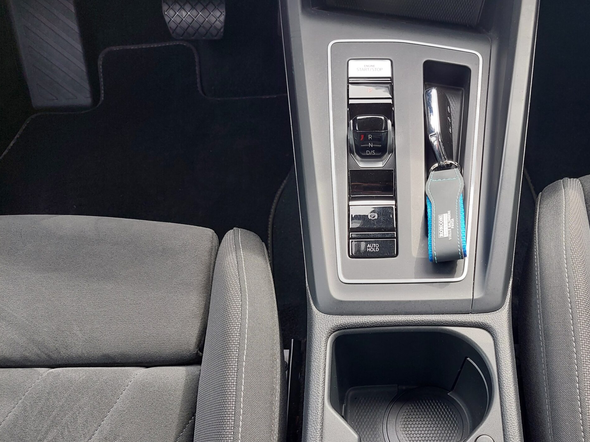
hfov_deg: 52.8
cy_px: 290
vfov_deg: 41.3
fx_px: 580
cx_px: 399
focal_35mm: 34
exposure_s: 1/100
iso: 64
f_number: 1.8
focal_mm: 5.23
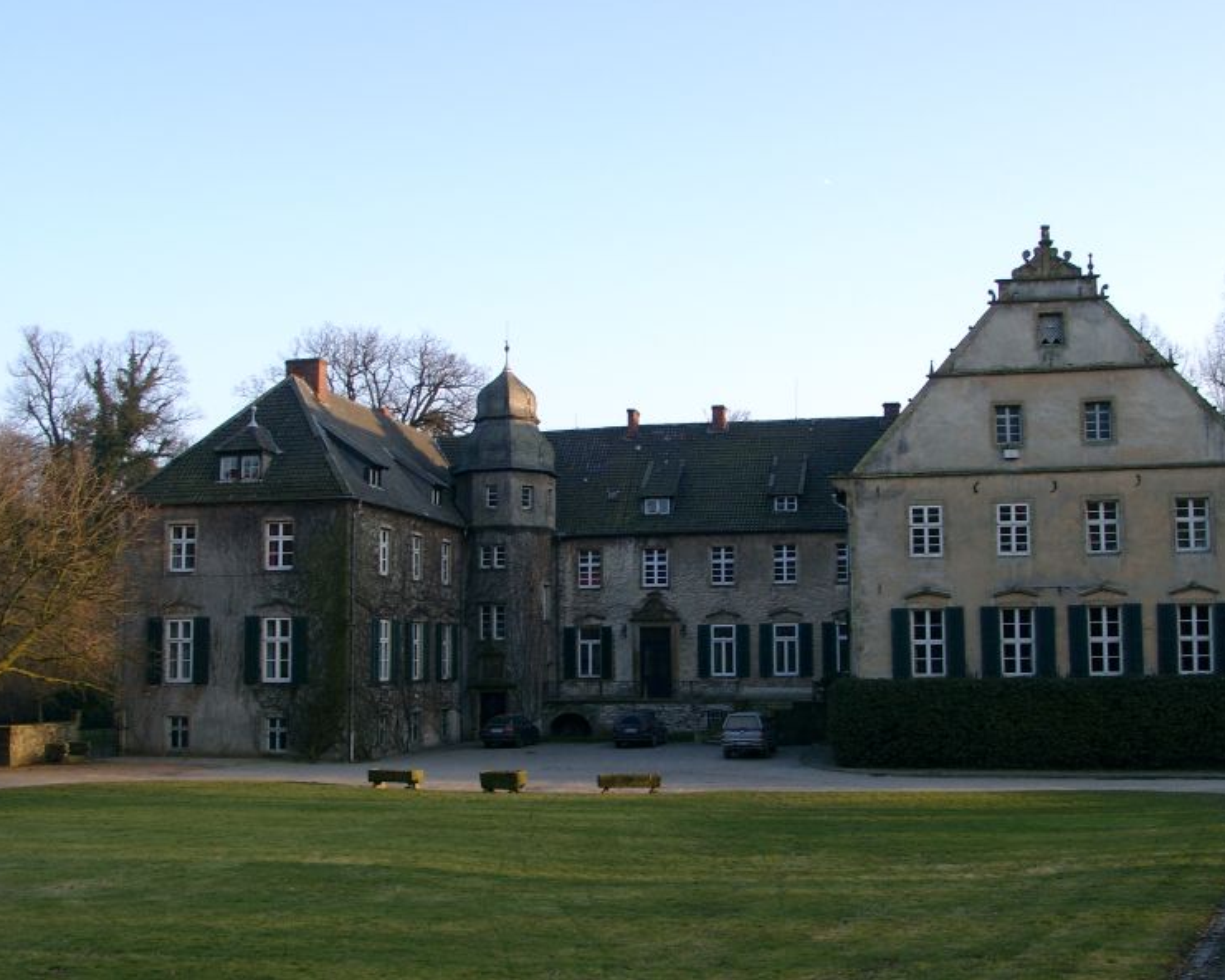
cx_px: 653
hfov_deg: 46.8
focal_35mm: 39
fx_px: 1414
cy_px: 486
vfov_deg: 38.2
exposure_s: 1/132
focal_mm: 7.69
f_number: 4
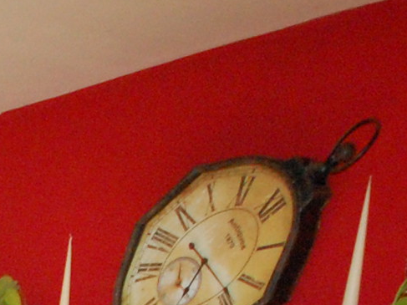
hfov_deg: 16.1
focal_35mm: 89
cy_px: 811
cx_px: -445
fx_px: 1046
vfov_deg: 12.0
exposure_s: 1/320
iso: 1600
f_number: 5
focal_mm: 10
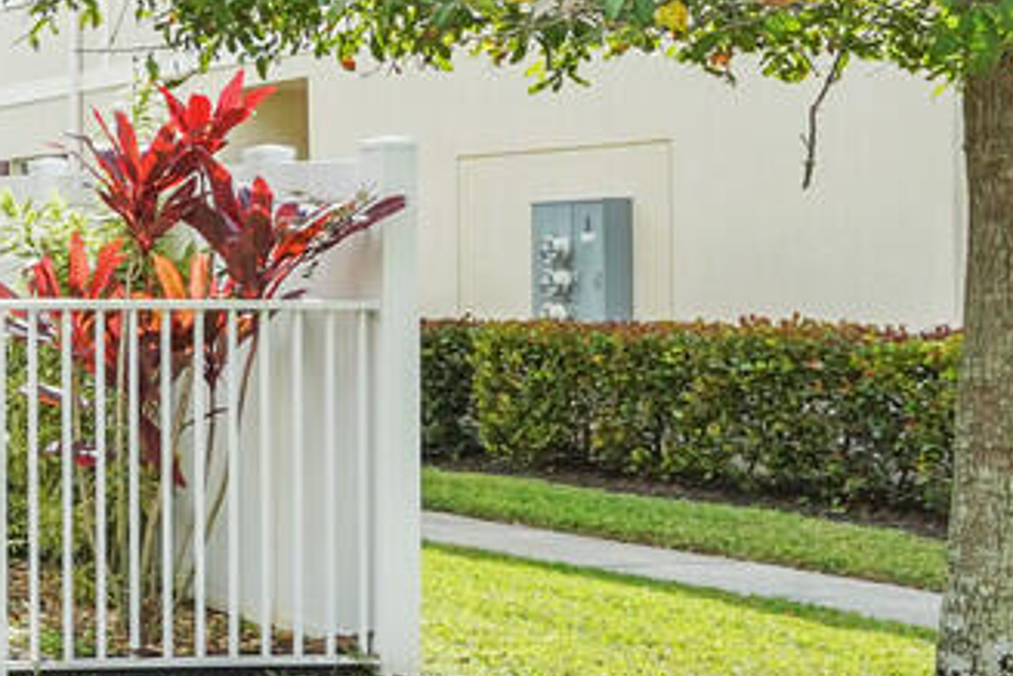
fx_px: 2196
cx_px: -905
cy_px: 269
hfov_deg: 18.7
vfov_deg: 17.5
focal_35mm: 78
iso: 800
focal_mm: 16
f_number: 8
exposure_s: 1/500
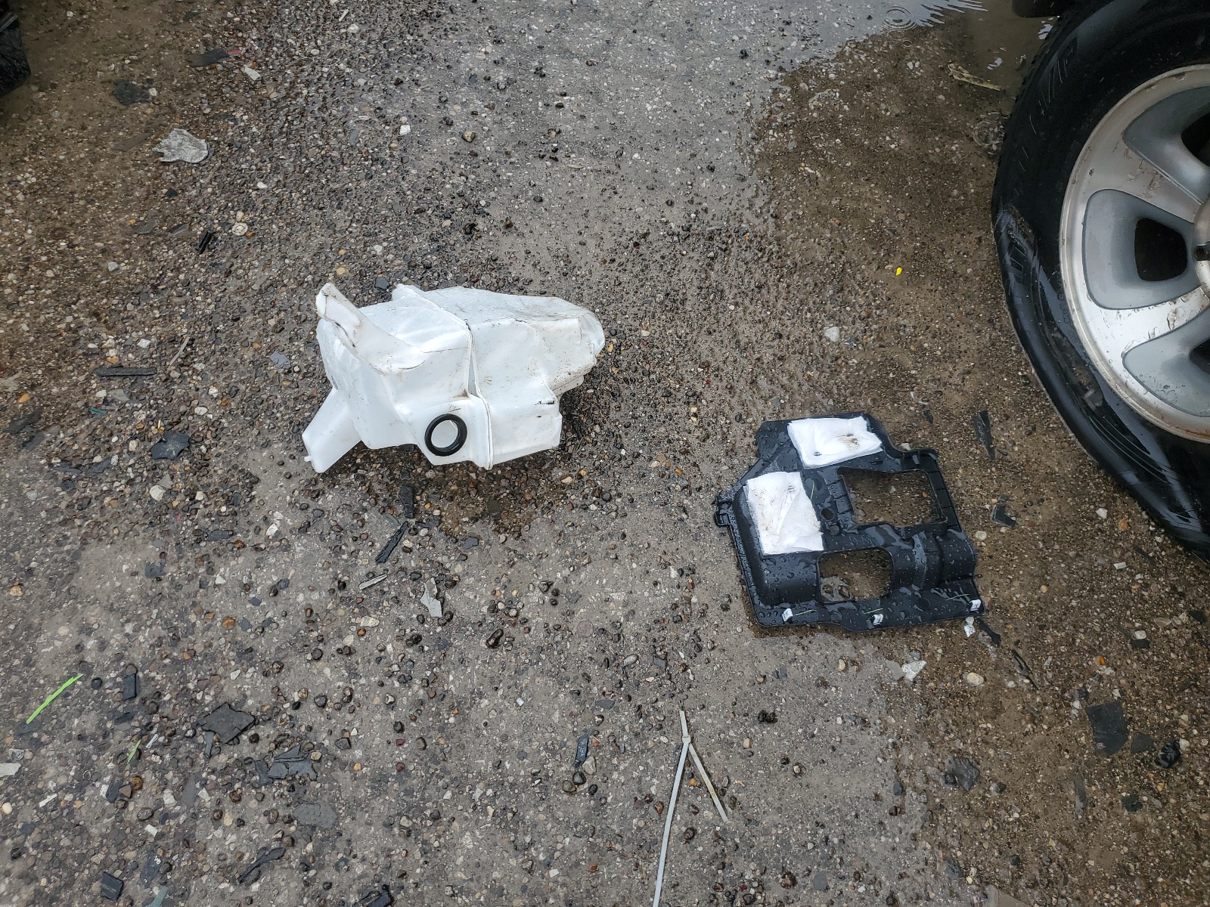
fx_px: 909
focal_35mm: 26
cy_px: 454
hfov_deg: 67.3
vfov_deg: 53.1
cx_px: 605
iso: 50
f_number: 1.5
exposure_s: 1/667
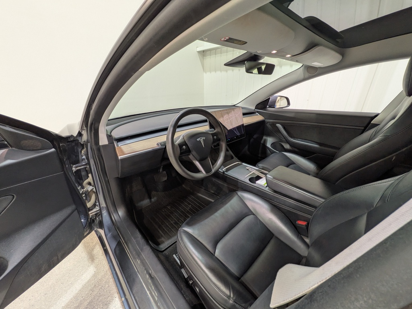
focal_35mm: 14
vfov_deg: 85.7
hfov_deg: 102.1
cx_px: 206
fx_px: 167
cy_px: 154
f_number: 2.2
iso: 91
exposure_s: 1/33.3
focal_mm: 1.83
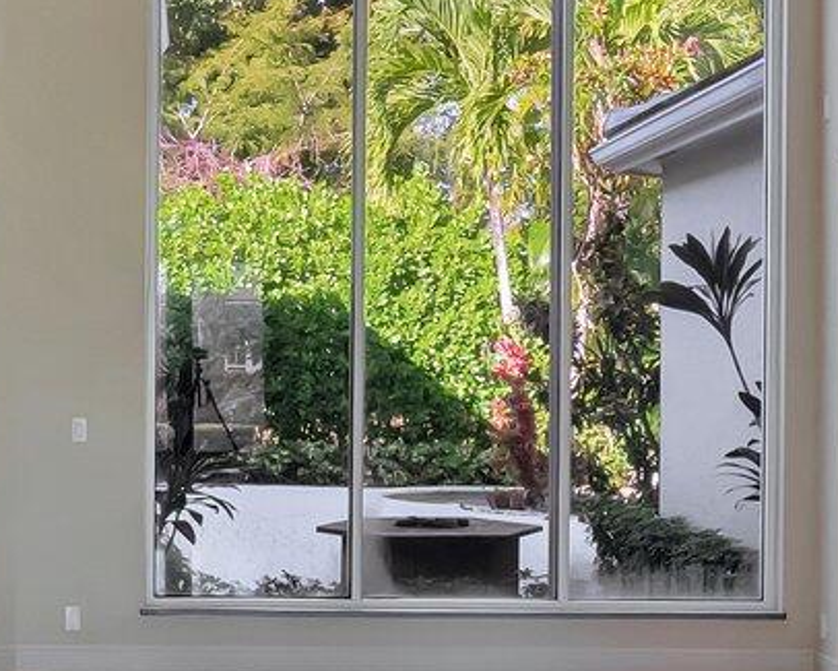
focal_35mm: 71
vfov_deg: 21.6
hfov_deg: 26.5
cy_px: 369
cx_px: 237
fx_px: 1761
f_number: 8
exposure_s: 1/25
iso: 1000
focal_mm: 10
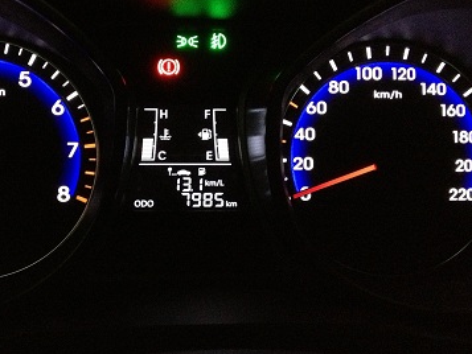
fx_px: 655
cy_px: 136
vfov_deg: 30.2
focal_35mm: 48
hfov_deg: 39.3
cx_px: 165
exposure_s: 1/15
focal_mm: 4.28
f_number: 2.4
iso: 800
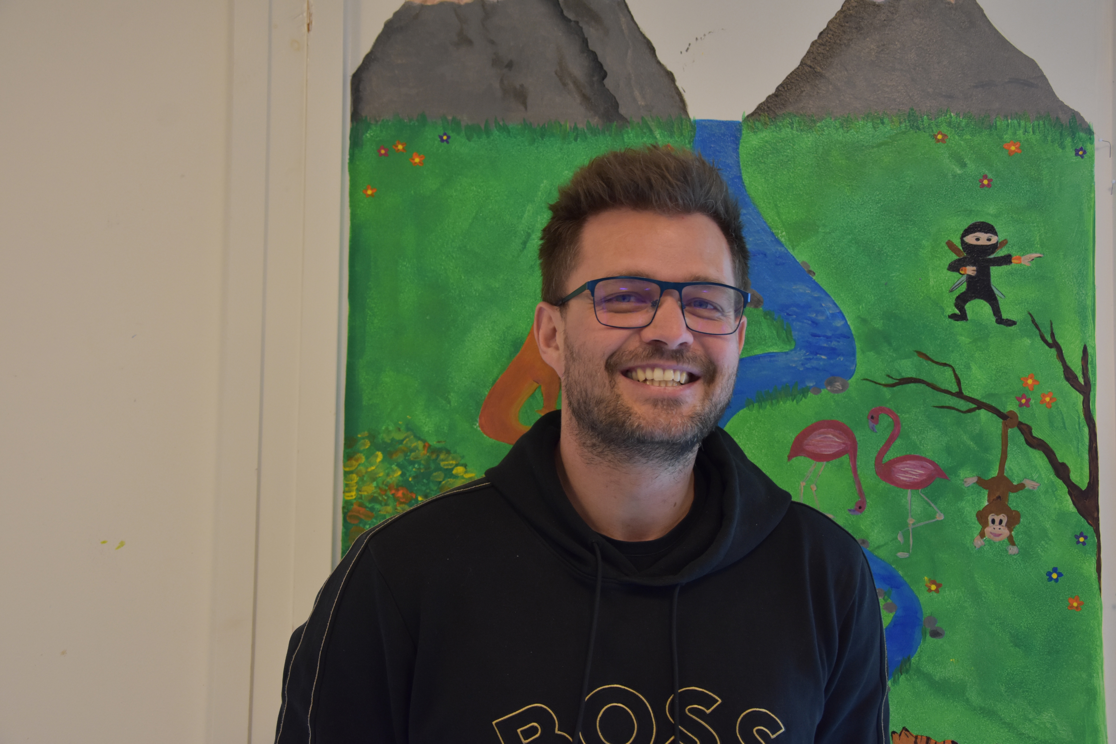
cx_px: 558
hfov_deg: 38.9
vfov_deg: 26.5
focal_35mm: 51
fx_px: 1581
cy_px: 372
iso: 1000
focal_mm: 34
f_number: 4.2
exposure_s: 1/60
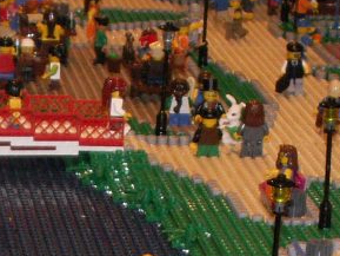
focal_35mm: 217
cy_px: 473
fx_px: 2132
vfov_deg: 6.7
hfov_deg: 9.0
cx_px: -94
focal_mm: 8.14
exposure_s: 1/60
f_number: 3.2
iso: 160
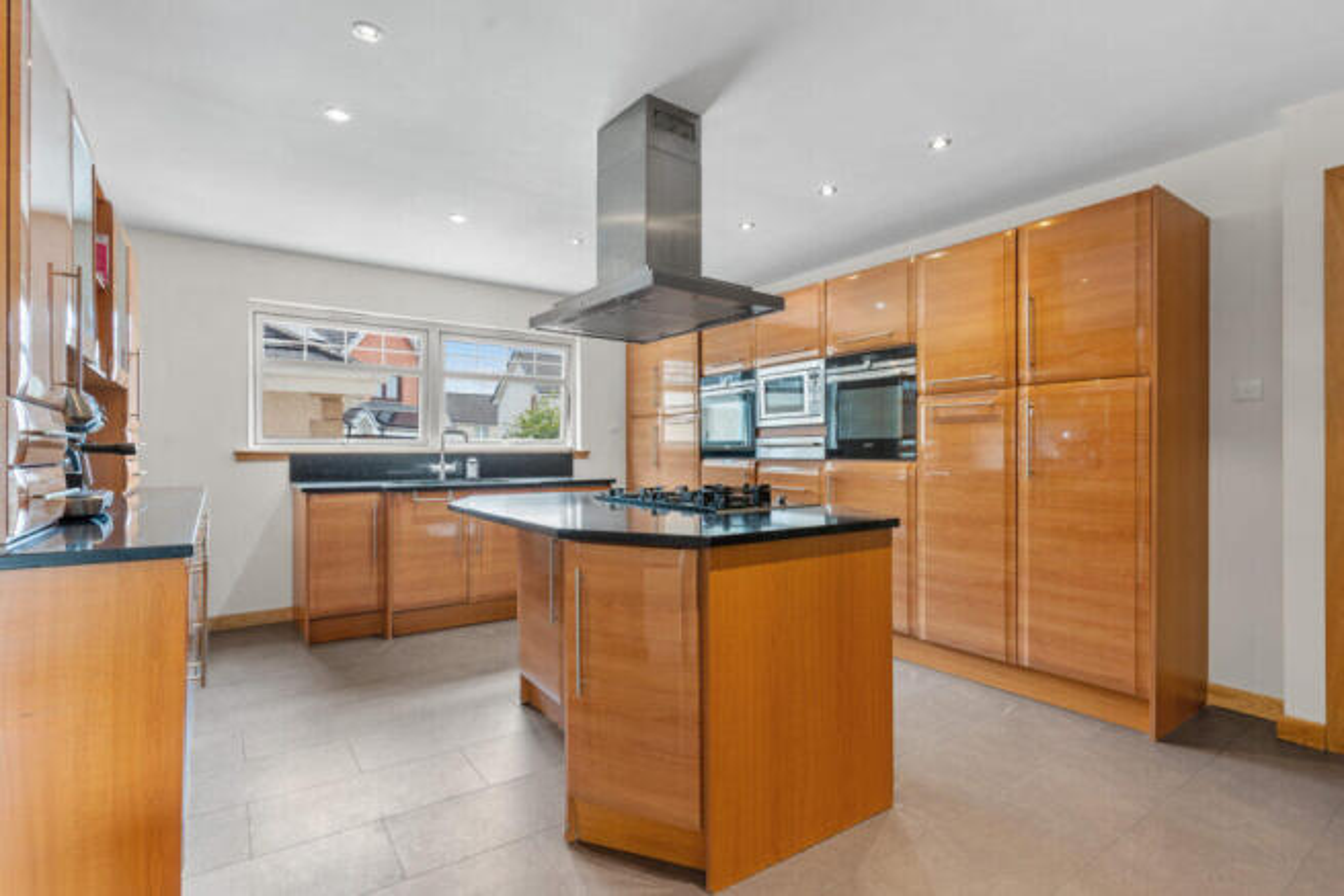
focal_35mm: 17
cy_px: 448
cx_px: 672
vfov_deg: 70.5
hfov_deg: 93.3
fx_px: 635
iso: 320
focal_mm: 17
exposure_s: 1/2.5
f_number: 8
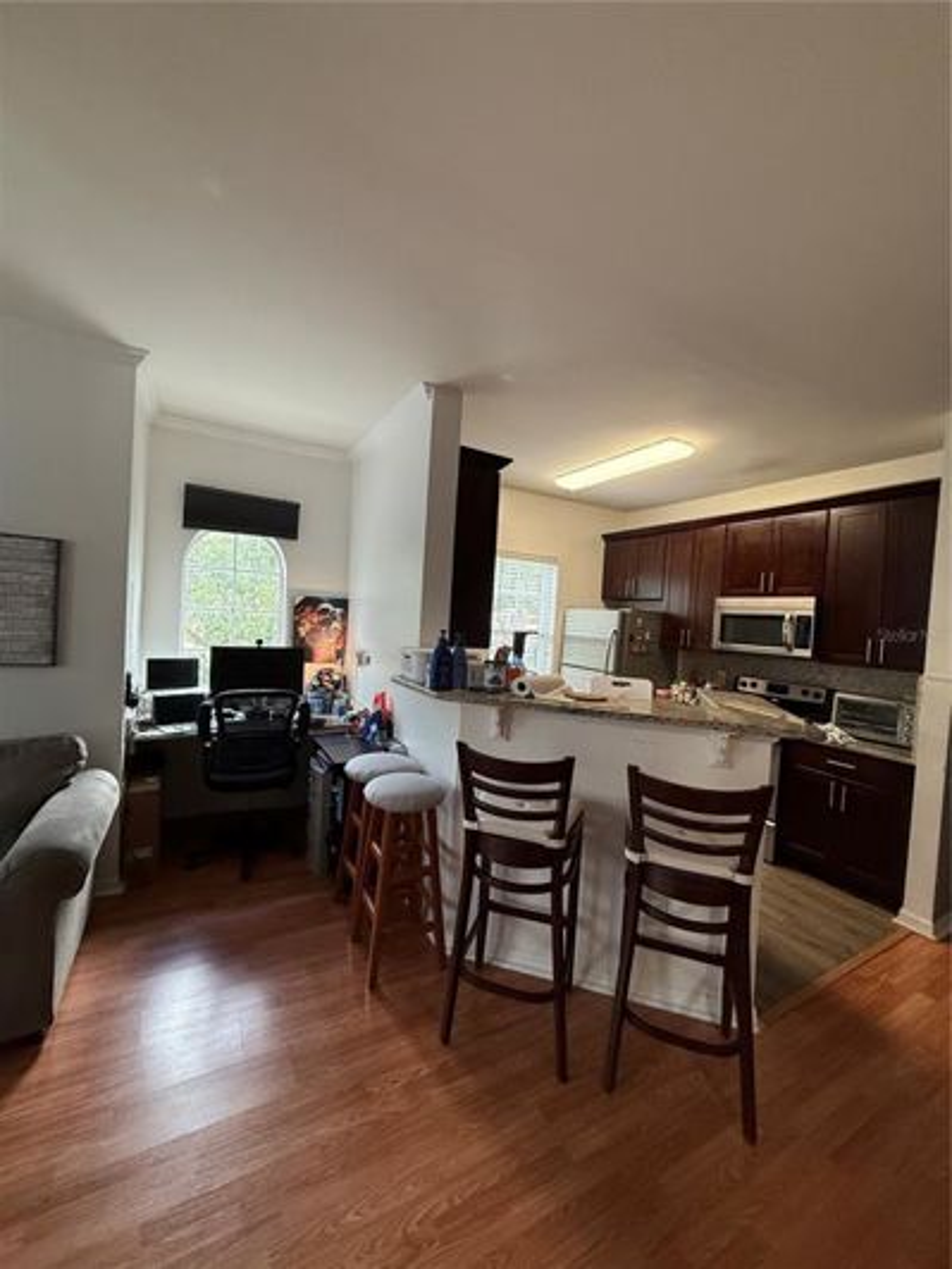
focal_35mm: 14
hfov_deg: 85.7
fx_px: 513
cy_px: 634
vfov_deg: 102.1
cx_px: 476
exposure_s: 1/120
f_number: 2.2
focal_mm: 2.22
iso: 320
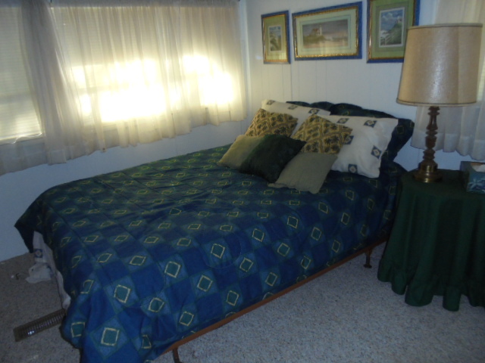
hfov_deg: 67.3
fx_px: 364
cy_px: 182
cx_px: 242
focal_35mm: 26
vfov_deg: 53.1
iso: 250
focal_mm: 4.6
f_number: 3.5
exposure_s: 1/60
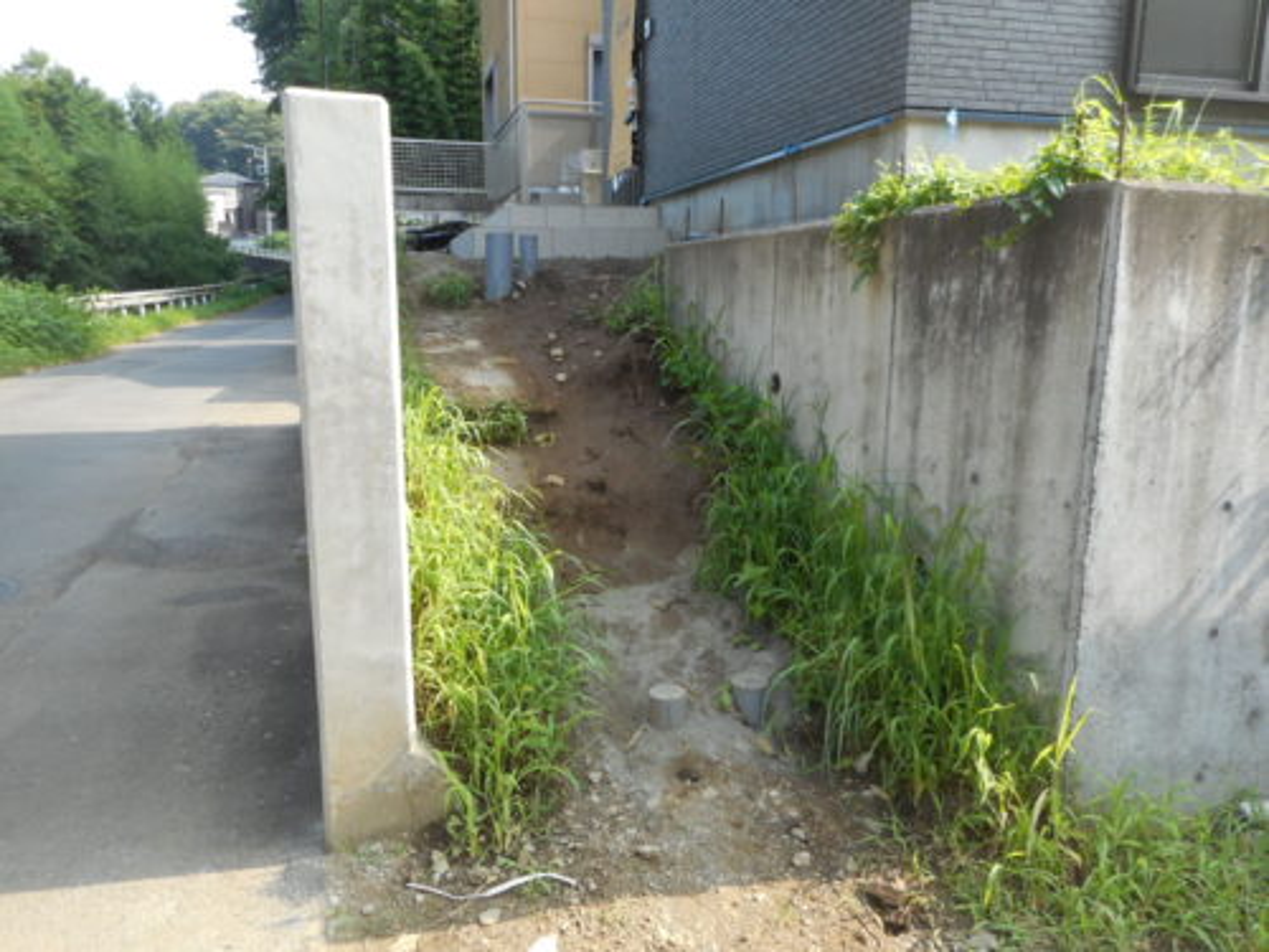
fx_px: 916
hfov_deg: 69.4
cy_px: 476
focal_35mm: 25
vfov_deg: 54.9
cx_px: 634
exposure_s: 1/125
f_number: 3.7
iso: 80
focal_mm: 4.5
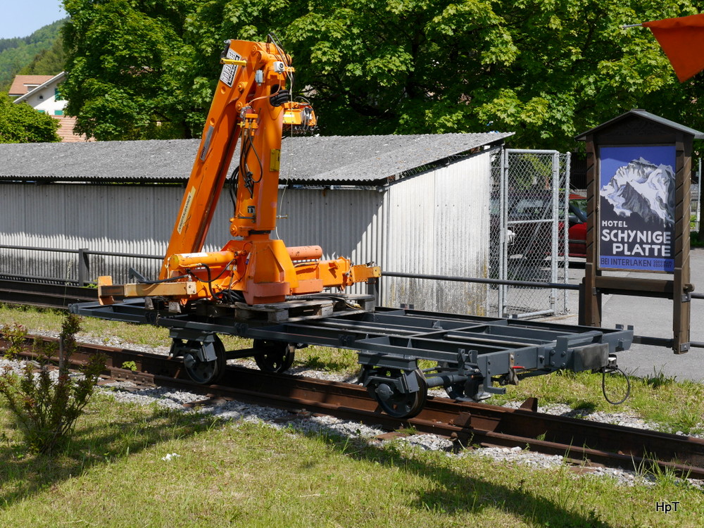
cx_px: 352
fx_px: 1261
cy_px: 264
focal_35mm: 62
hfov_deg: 31.2
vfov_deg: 23.7
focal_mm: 31
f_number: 9
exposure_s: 1/320
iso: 160
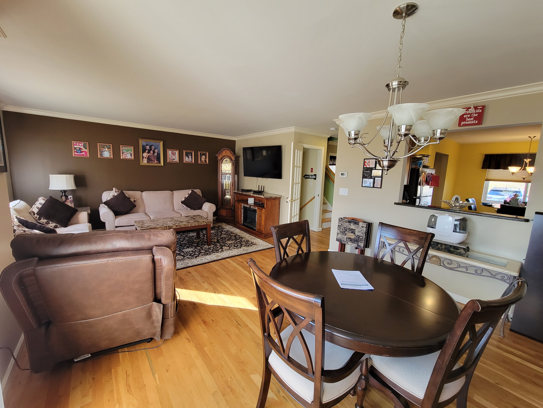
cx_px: 272
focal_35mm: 13
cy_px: 204
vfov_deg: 89.9
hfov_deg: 106.2
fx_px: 204
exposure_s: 1/60
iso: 125
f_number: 2.2
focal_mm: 2.2
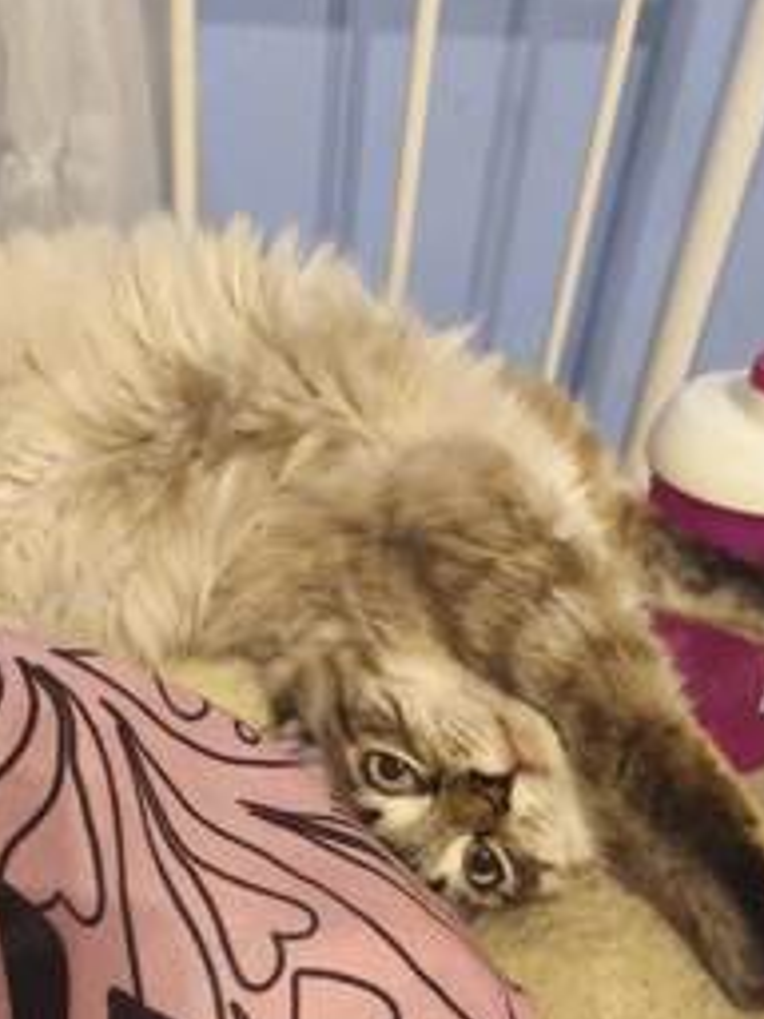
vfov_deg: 50.3
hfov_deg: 39.5
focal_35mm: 36
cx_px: 450
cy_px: 689
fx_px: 1059
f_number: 1.7
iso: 1250
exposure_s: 1/25
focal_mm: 5.35
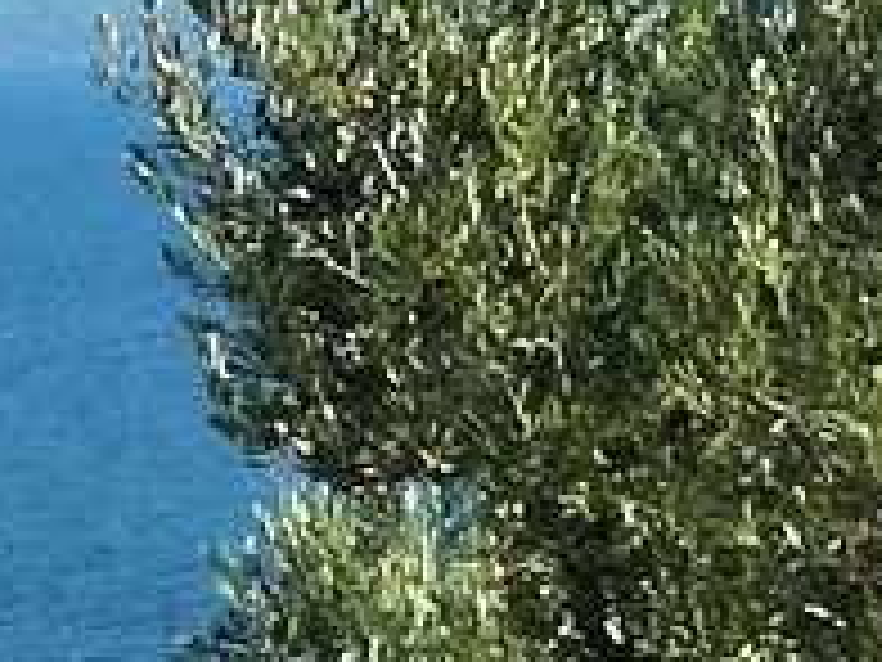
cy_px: 525
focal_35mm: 124
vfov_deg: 11.9
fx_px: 3159
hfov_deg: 14.5
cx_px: -554
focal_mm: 3.79
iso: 50
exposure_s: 1/625
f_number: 2
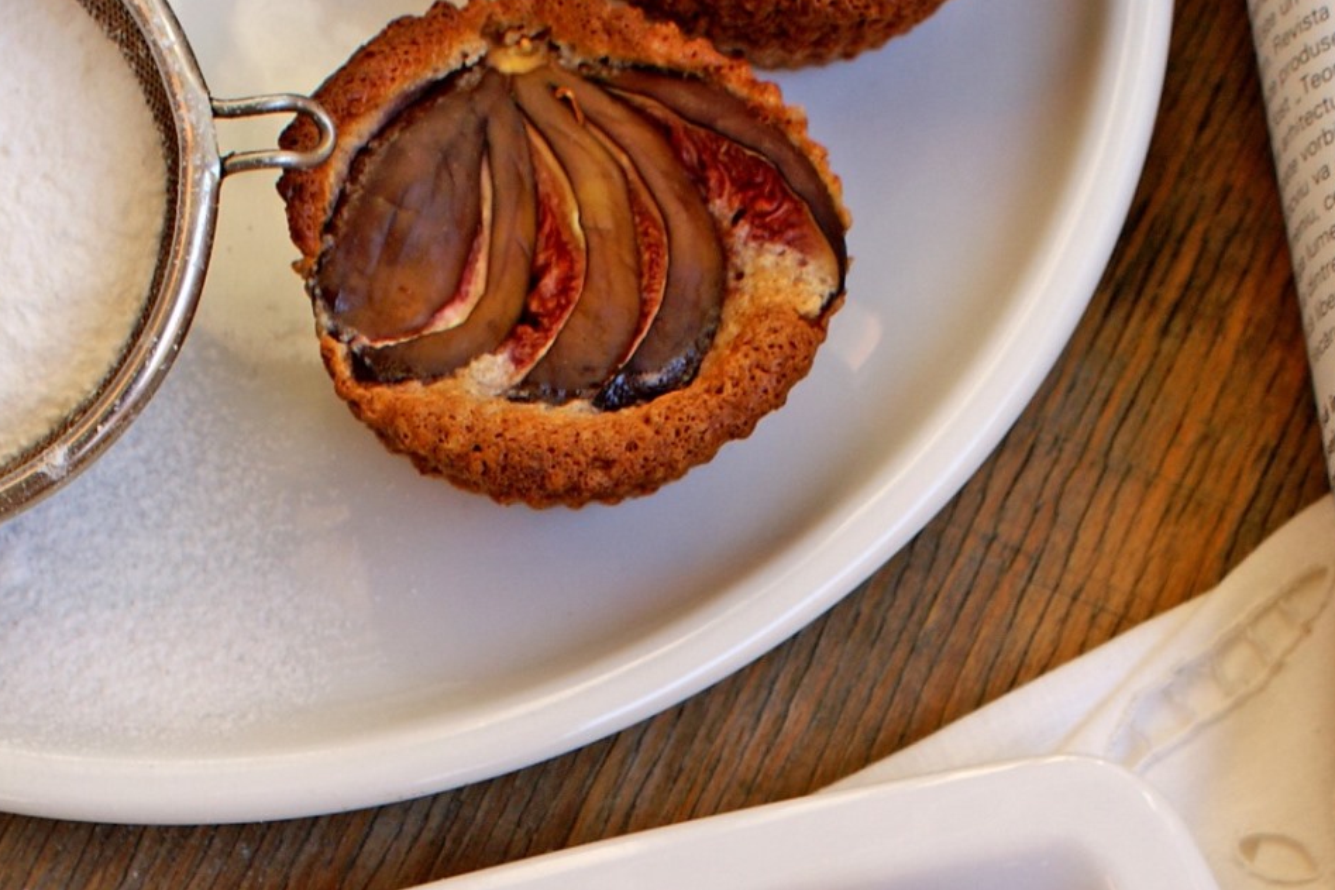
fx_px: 3188
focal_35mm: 86
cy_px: 1130
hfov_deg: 23.6
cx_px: 792
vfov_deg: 15.2
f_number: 5.6
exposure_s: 1/60
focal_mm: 22
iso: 100
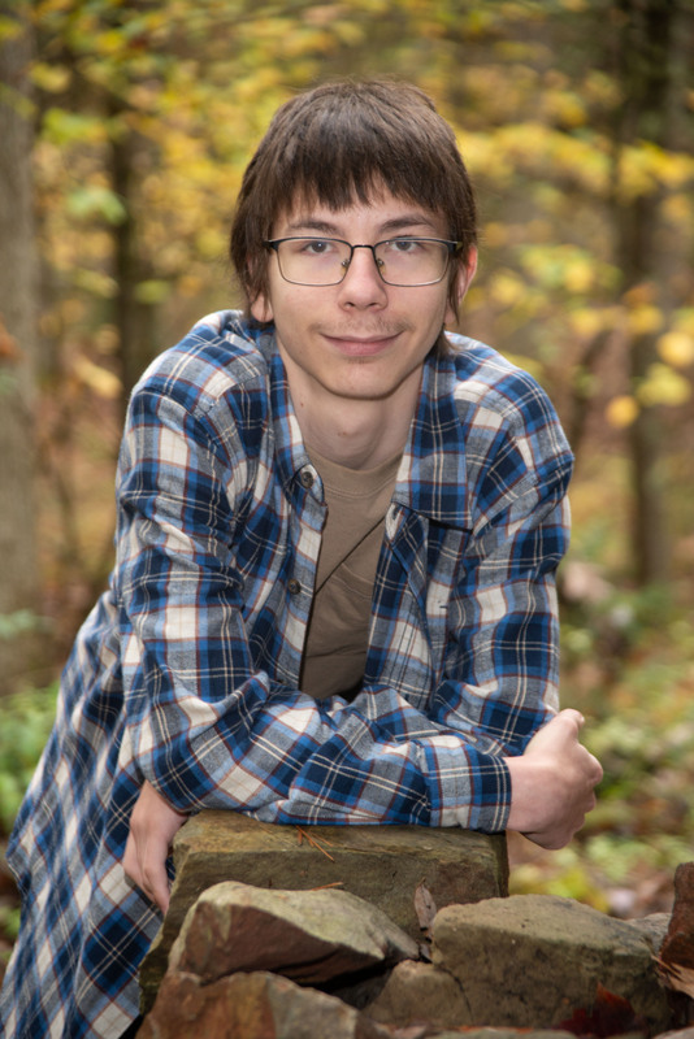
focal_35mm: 140
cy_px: 520
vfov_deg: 14.6
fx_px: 4045
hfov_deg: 9.8
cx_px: 347
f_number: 6
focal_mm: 140
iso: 500
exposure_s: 1/60
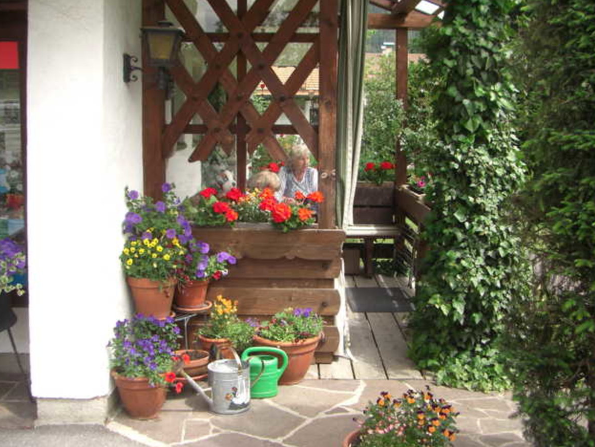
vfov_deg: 36.8
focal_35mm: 39
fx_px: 670
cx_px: 299
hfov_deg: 47.9
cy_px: 227
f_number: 3.4
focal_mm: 6.3
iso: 64
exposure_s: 1/160
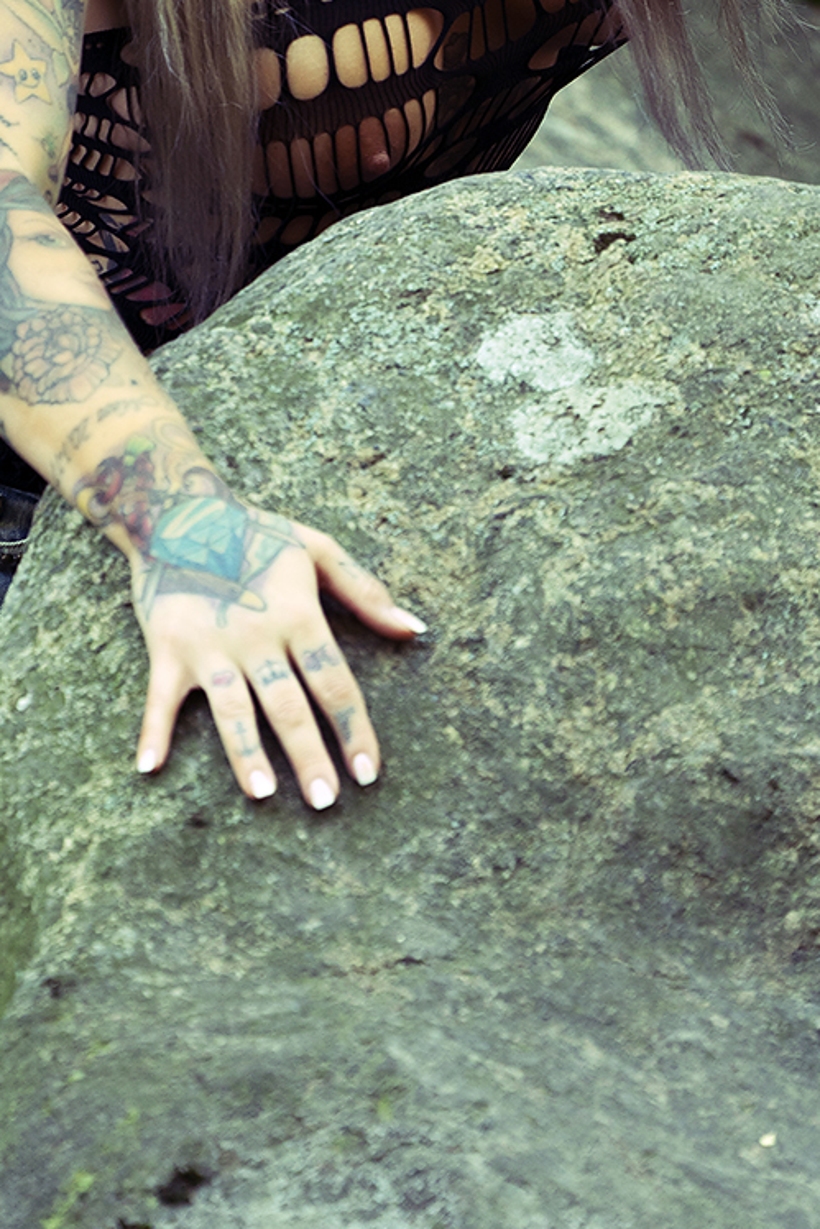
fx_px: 28343
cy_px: 383
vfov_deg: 2.5
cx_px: 528
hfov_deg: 1.7
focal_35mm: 830
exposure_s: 1/125
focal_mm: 388
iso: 200
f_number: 5.6
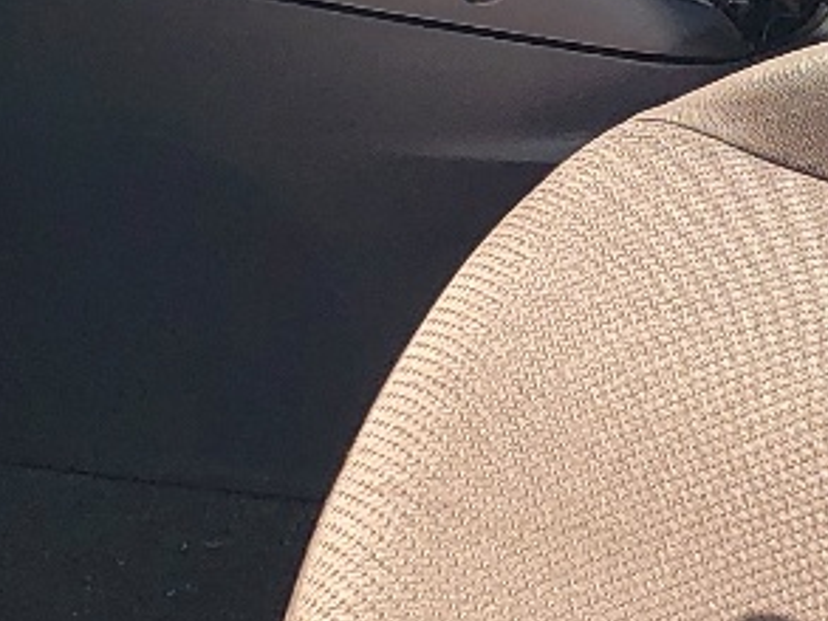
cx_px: 769
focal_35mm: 142
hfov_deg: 13.7
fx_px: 3398
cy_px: -62
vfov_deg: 10.3
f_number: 1.5
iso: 50
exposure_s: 1/833
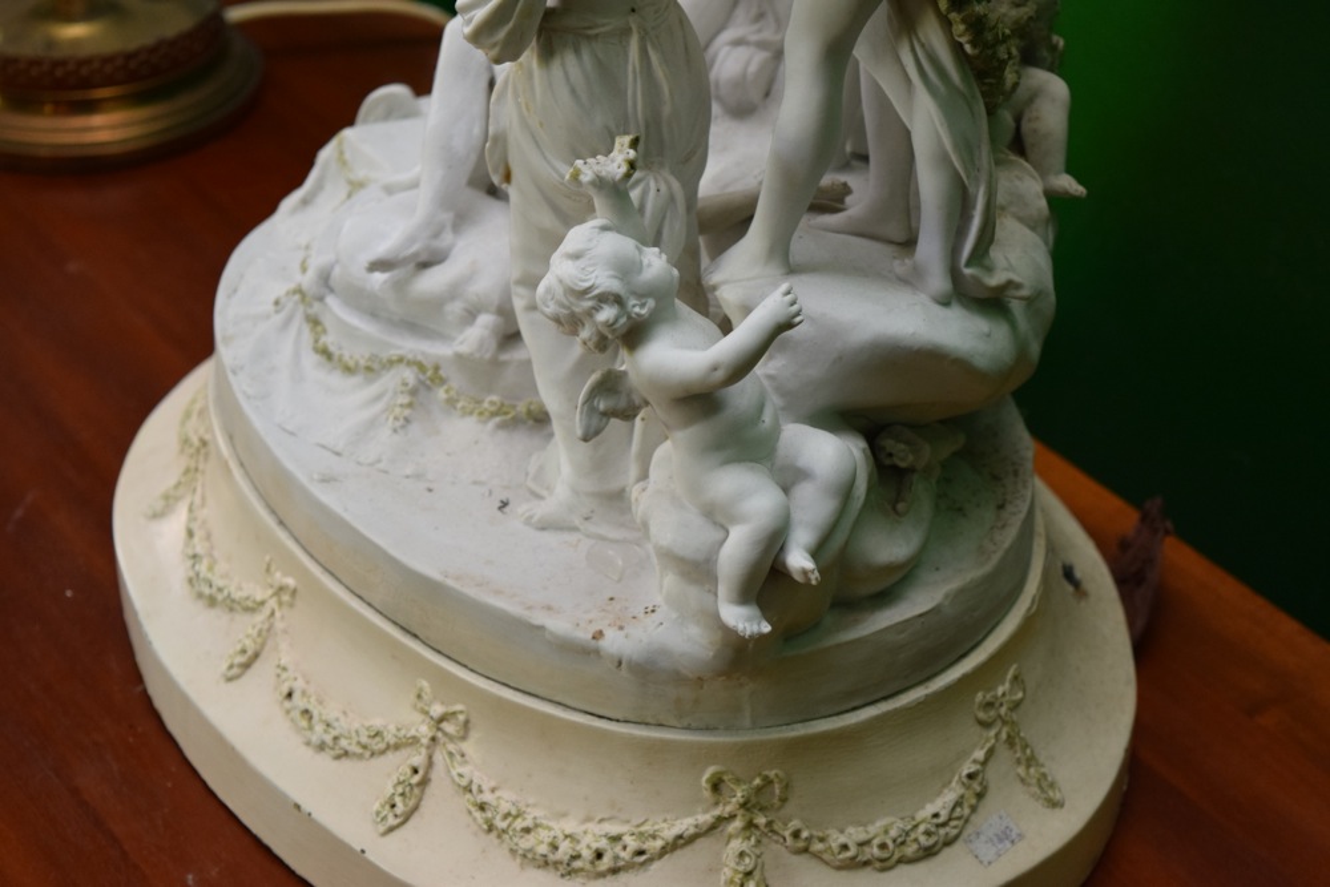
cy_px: 444
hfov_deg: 24.6
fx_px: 3048
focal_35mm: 82
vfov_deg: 16.6
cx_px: 665
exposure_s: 1/60
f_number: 5.6
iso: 900
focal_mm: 55
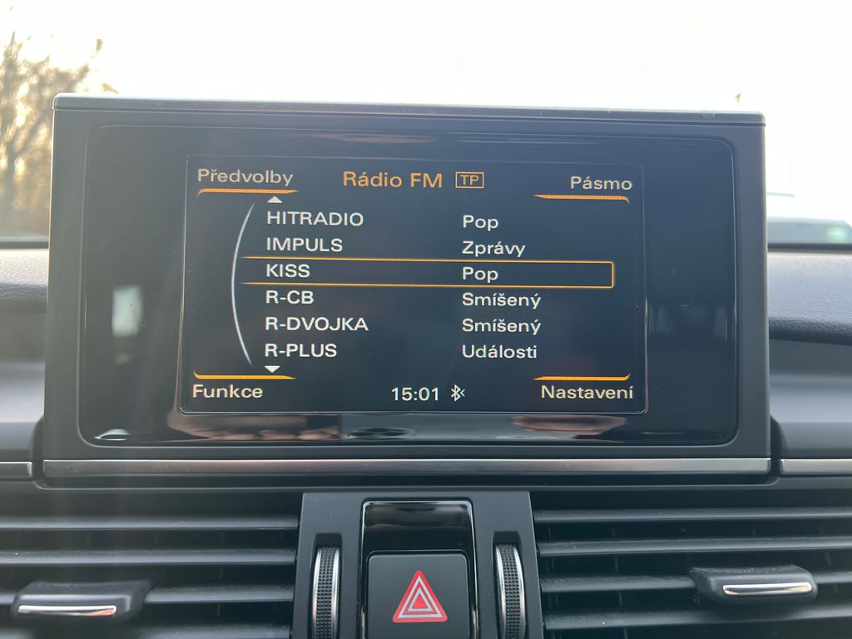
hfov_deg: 67.3
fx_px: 640
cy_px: 320
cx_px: 426
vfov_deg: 53.1
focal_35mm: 26
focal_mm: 5.7
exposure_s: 1/121
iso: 100
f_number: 1.5
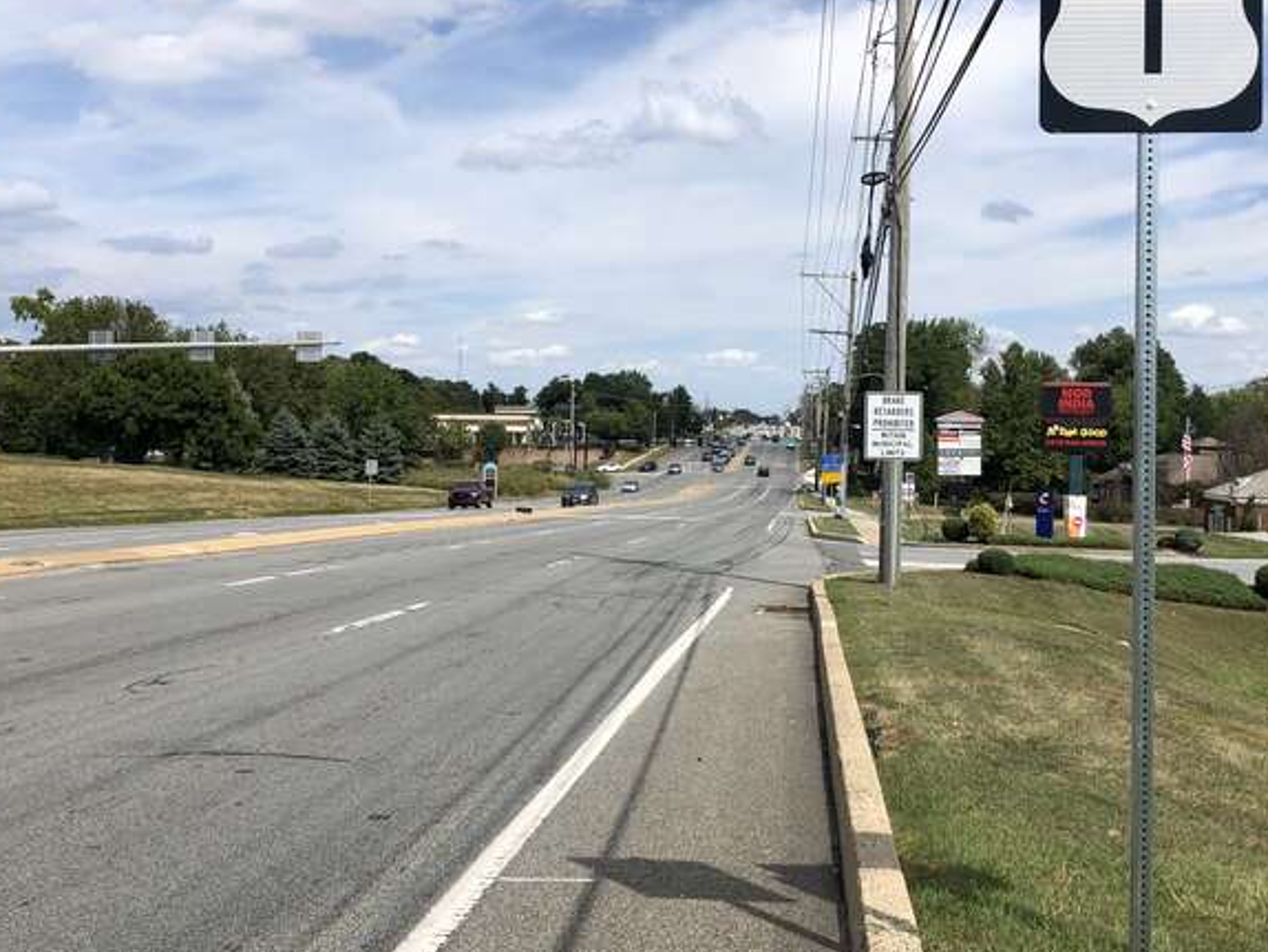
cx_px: 751
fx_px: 1429
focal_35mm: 39
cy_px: 429
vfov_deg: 36.8
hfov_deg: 47.6
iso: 25
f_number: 1.8
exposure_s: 1/3247
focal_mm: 4
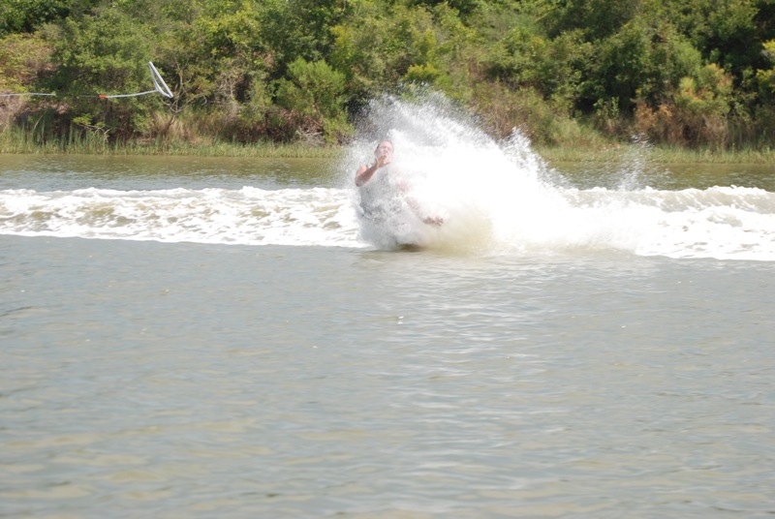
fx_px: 2587
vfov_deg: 11.5
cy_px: 260
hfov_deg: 17.0
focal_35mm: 120
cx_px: 388
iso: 200
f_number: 5.6
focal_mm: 80
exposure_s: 1/640
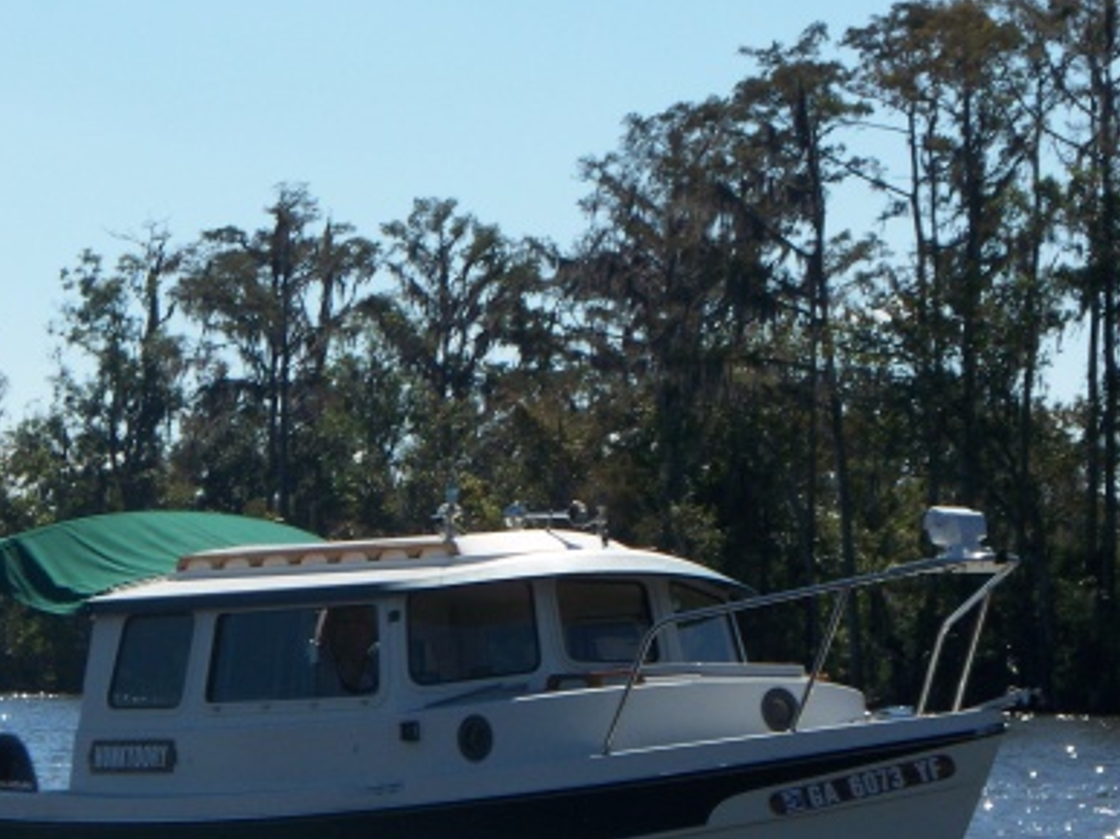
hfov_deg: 9.1
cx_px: 150
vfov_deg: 6.8
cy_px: 463
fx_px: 7019
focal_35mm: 217
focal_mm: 22.05
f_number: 6.3
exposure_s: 1/400
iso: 64
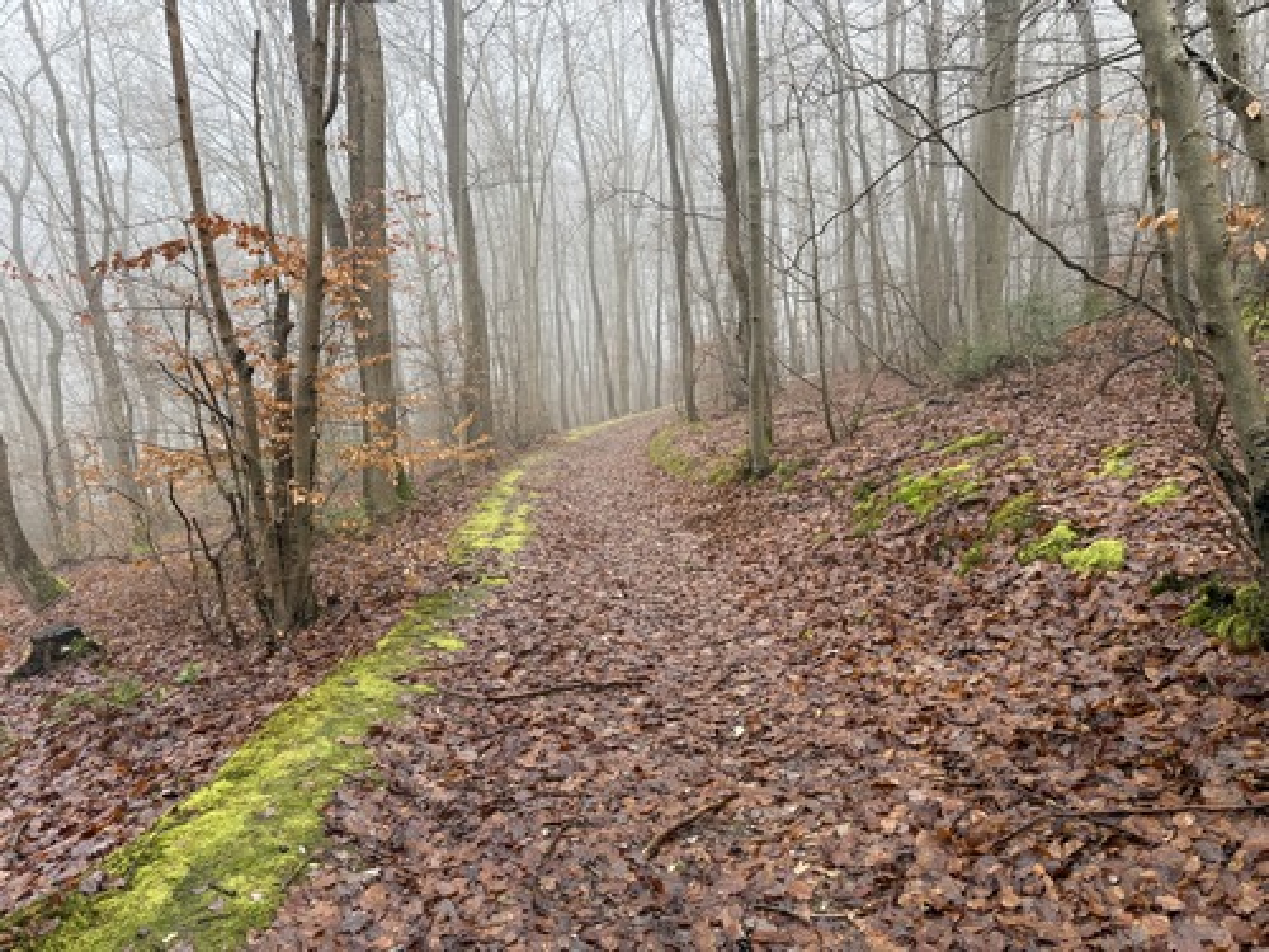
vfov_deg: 56.8
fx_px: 880
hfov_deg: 71.6
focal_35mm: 24
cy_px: 476
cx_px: 634
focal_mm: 6.76
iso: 64
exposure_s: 1/210
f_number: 1.78
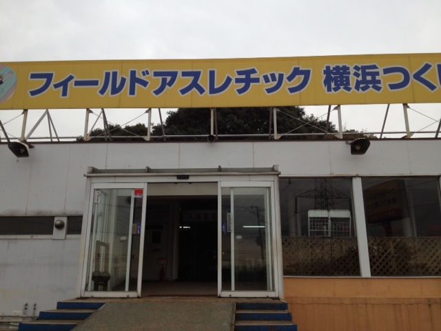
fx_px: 446
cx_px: 220
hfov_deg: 52.6
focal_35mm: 35
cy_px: 166
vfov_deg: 40.7
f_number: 2.4
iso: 64
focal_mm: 4.28
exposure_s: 1/1004
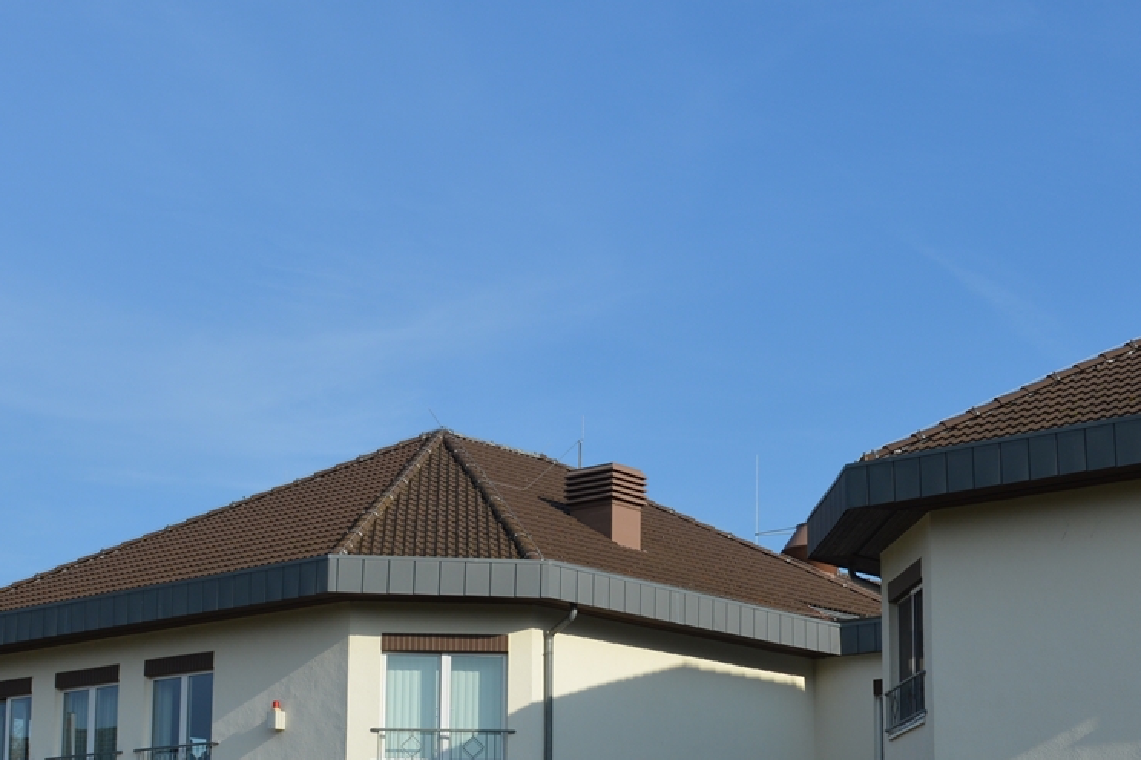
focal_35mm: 71
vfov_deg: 19.0
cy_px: 632
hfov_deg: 28.2
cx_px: 799
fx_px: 2250
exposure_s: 1/320
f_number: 9
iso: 100
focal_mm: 22
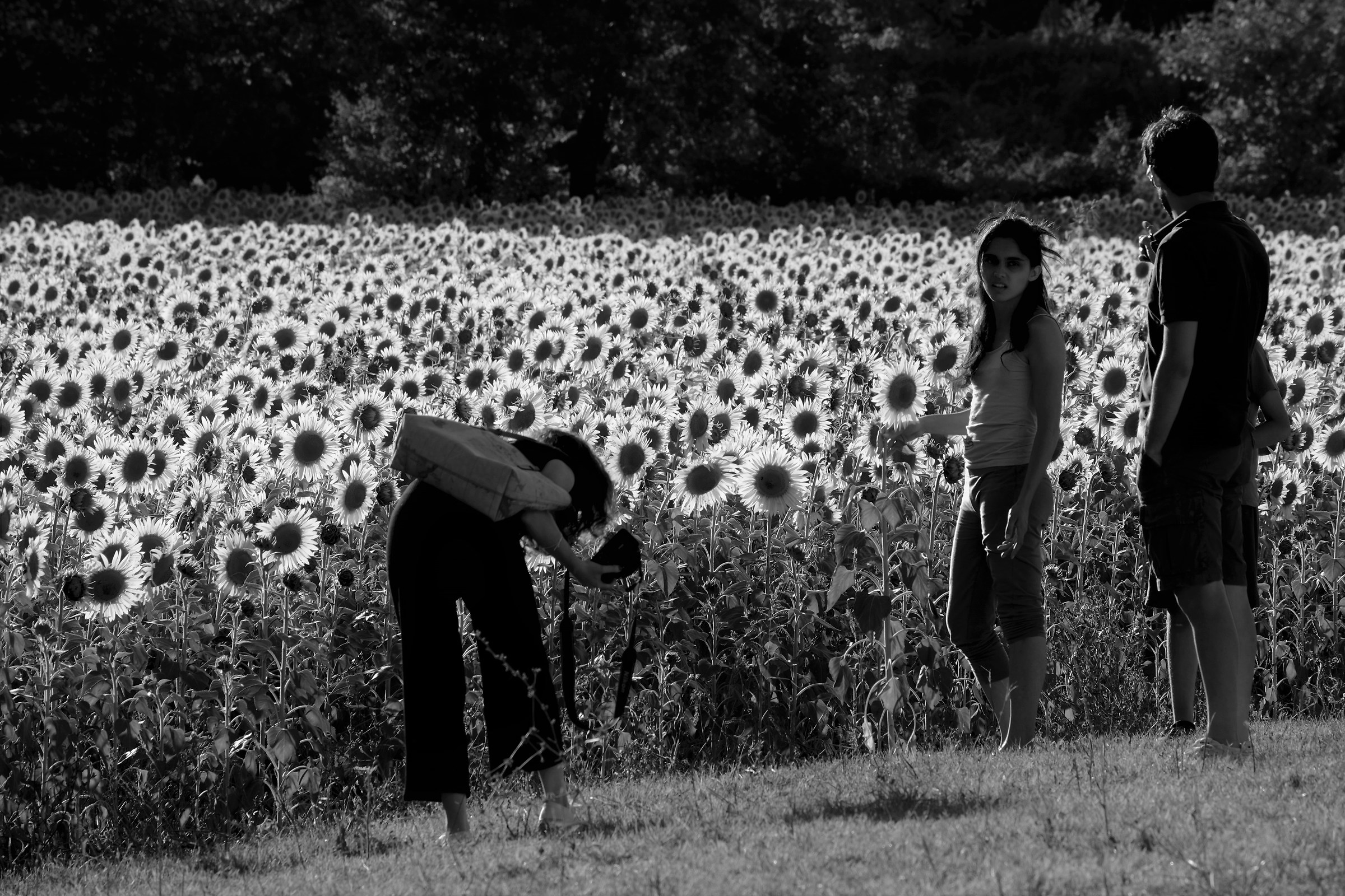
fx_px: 11207
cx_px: 672
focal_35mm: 300
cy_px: 448
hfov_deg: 6.9
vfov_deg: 4.6
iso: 100
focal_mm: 200
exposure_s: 1/80
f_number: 11
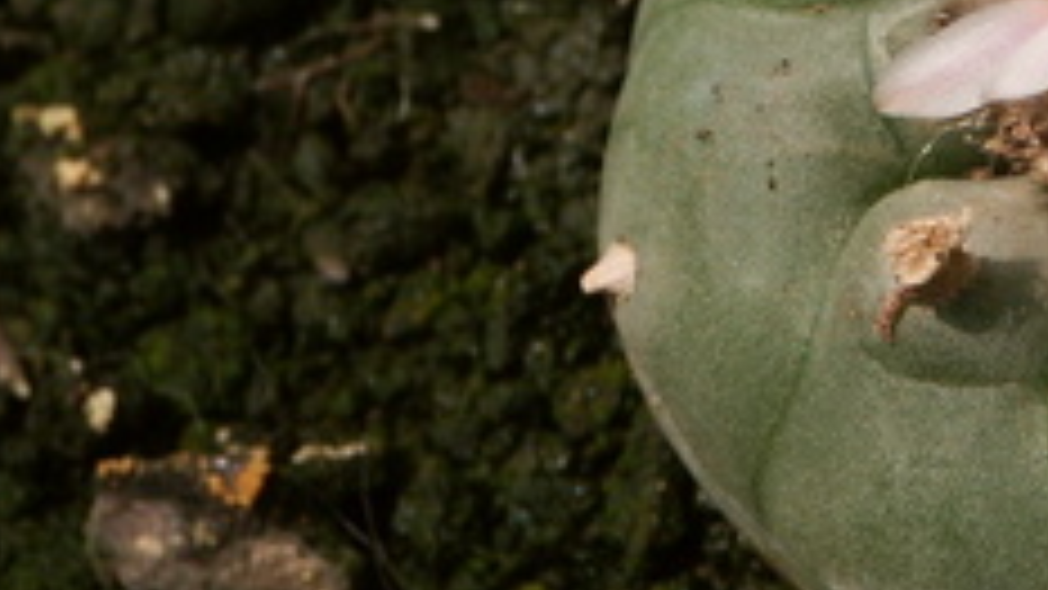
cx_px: 945
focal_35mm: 599
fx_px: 16644
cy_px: -162
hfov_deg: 3.6
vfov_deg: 2.0
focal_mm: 50.7
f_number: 5.6
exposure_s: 1/750
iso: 100
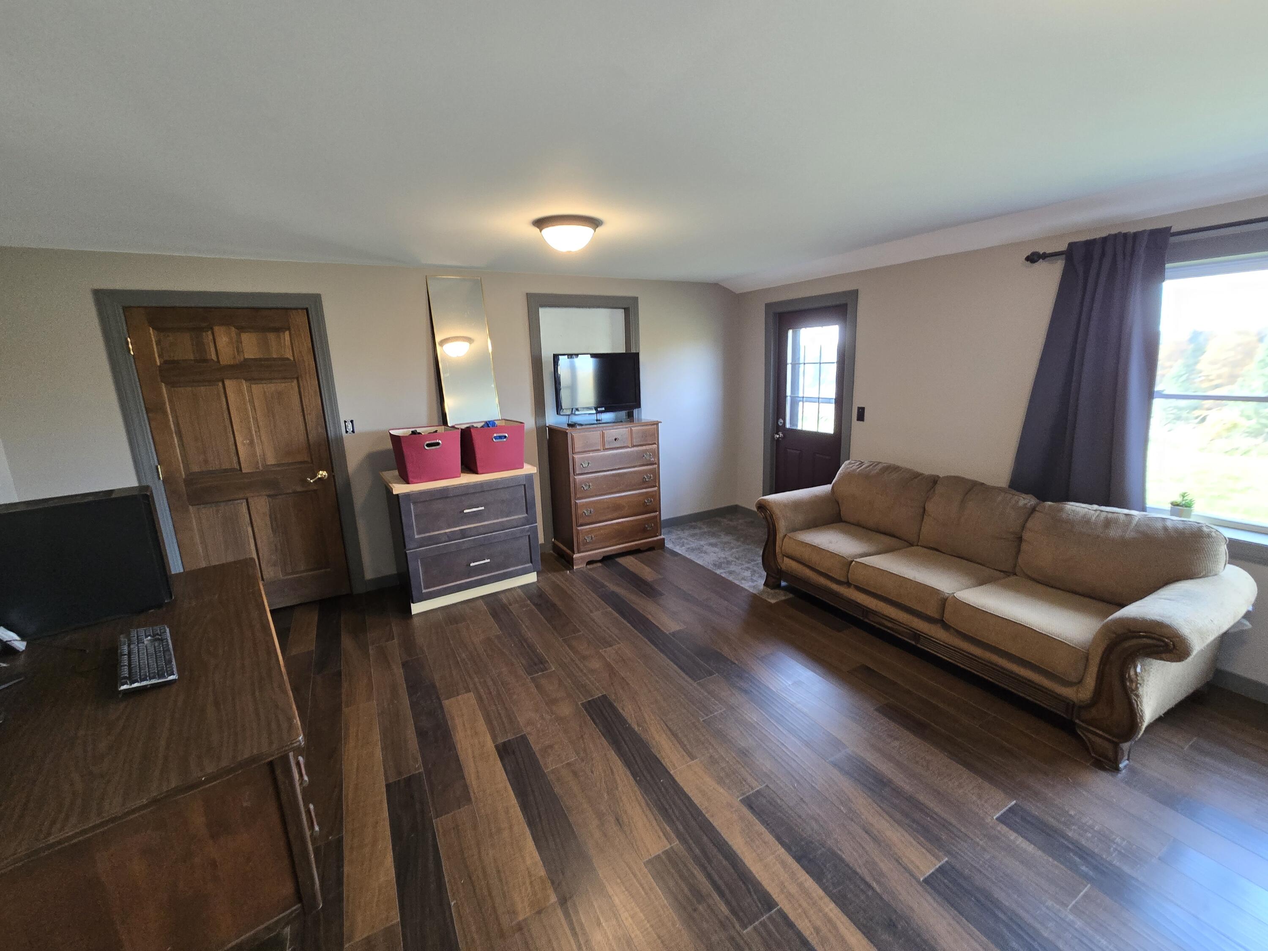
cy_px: 476
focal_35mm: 13
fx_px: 476
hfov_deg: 106.2
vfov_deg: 89.9
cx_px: 634
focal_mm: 2.2
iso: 320
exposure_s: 1/60
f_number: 2.2
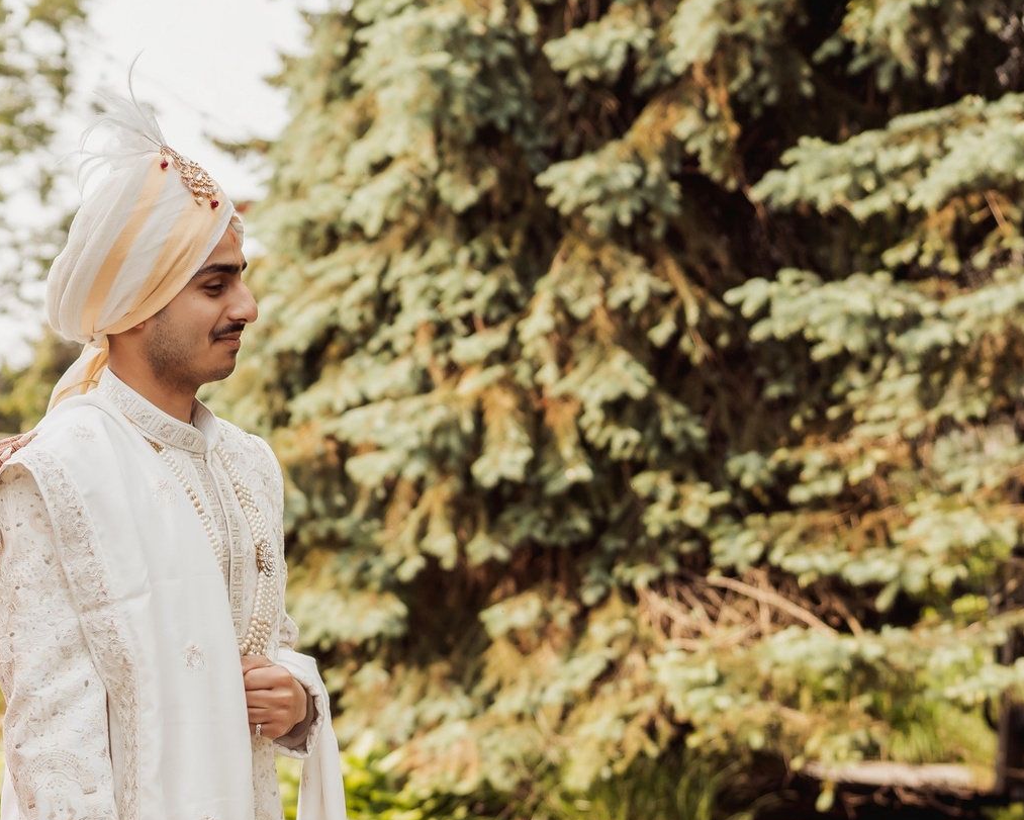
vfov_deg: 18.0
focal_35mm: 83
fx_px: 2516
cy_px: 853
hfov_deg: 21.5
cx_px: -165
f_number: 2
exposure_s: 1/1600
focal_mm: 35
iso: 100
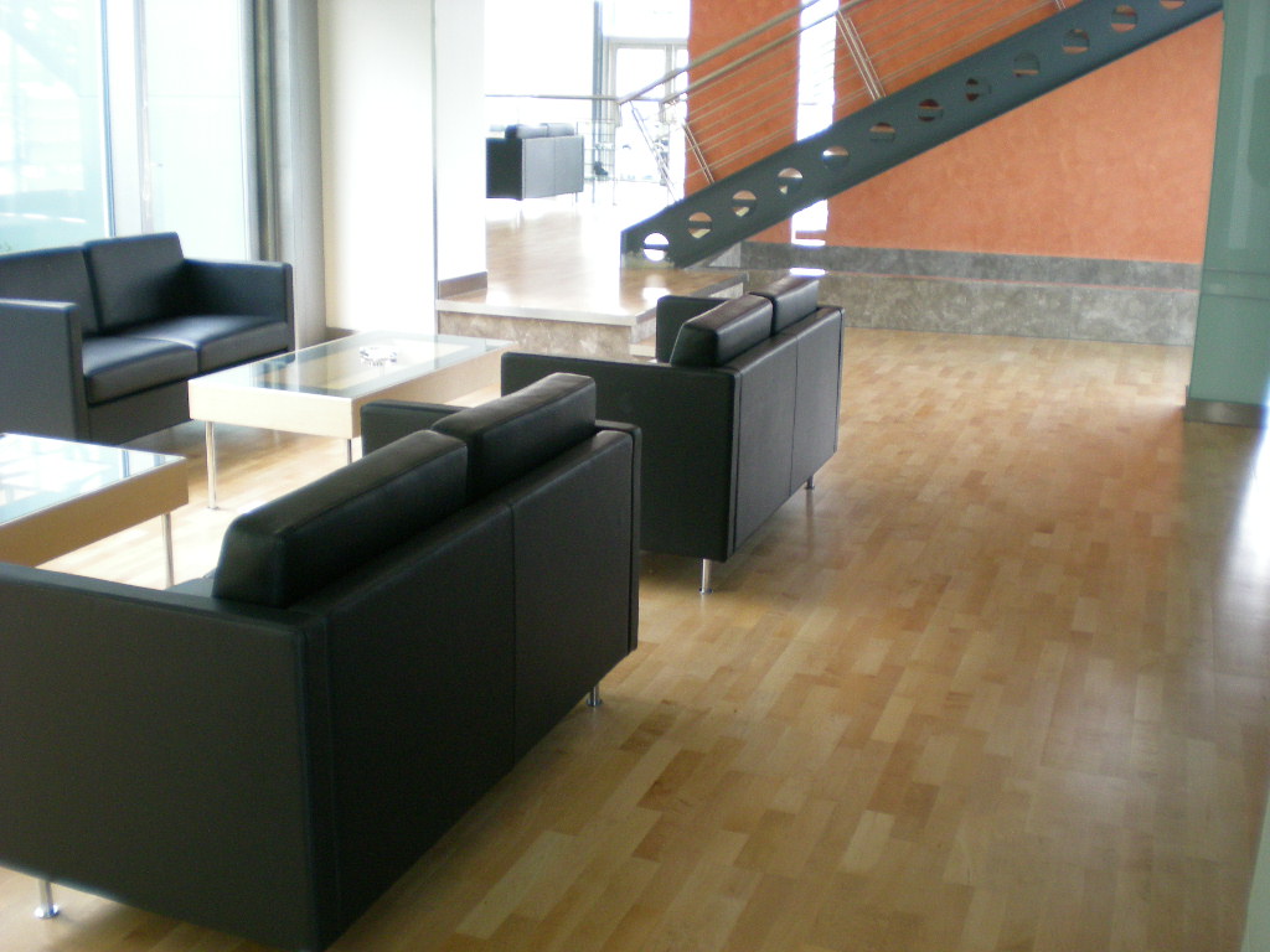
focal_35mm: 38
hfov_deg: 49.0
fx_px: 1394
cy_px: 476
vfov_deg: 37.7
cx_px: 635
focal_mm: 6.3
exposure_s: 1/45.1
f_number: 3.1
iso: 200
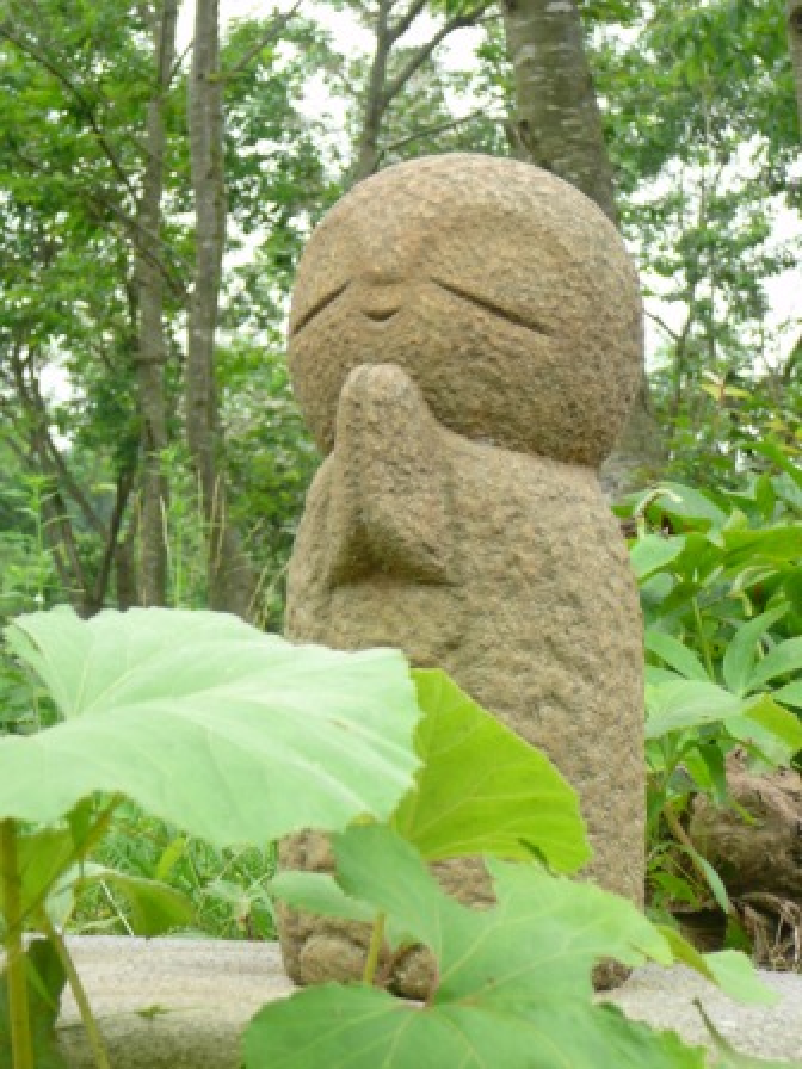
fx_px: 2688
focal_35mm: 87
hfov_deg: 17.0
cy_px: 534
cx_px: 401
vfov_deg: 22.5
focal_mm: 13
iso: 80
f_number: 3.8
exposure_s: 1/40
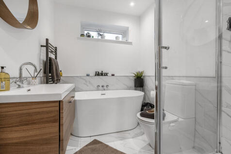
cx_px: 116
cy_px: 77
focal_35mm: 16
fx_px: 103
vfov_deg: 73.7
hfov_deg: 96.8
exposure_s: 1/60
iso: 1000
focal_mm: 16
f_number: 6.3
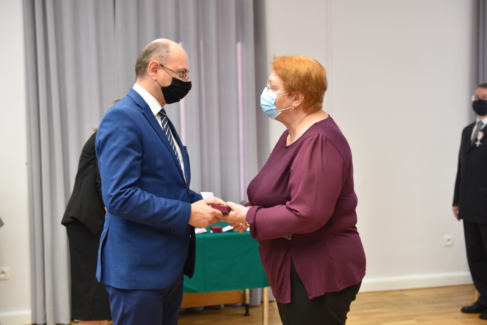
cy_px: 162
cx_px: 244
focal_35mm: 48
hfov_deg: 41.1
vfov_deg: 28.1
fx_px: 650
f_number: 4
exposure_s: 1/60
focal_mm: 48
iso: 800
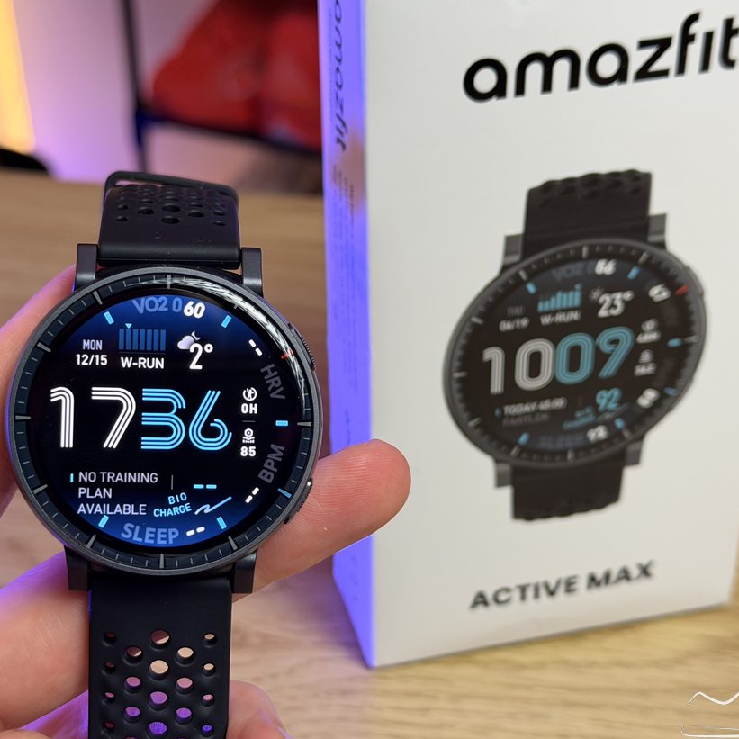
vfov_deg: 27.7
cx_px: 317
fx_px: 1497
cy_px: 383
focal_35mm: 62
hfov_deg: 27.7
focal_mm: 6.76
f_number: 1.78
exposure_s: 1/50
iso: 80
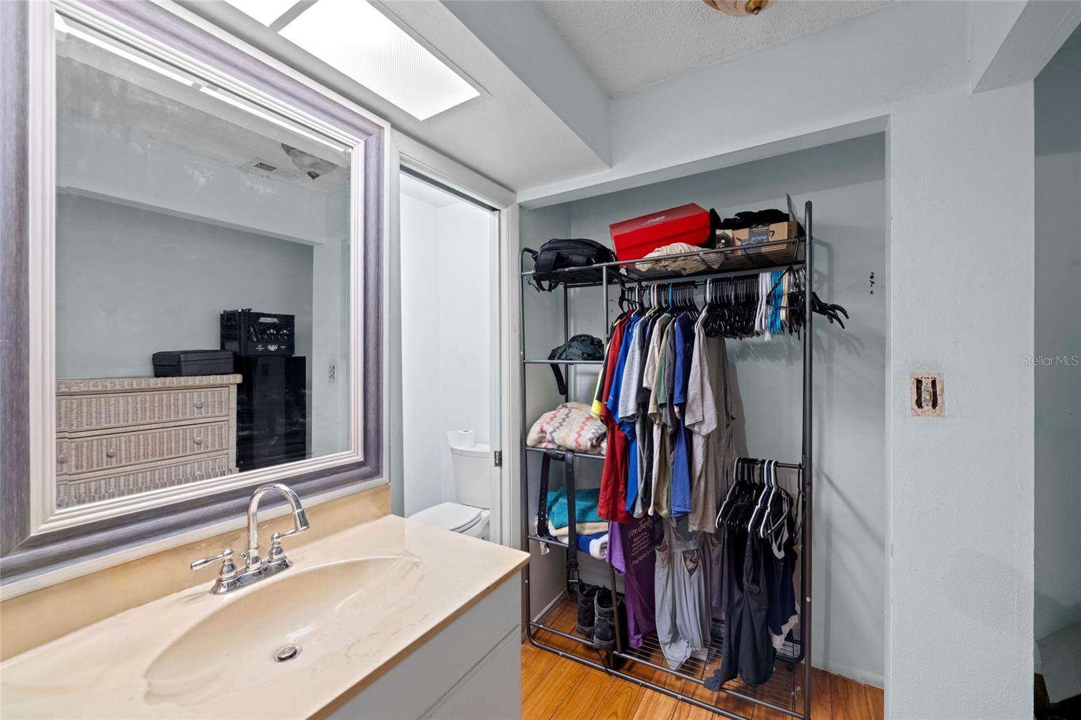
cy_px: 360
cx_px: 540
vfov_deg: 81.2
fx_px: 420
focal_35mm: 14
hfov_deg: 104.3
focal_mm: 14
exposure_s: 1/2
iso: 800
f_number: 8
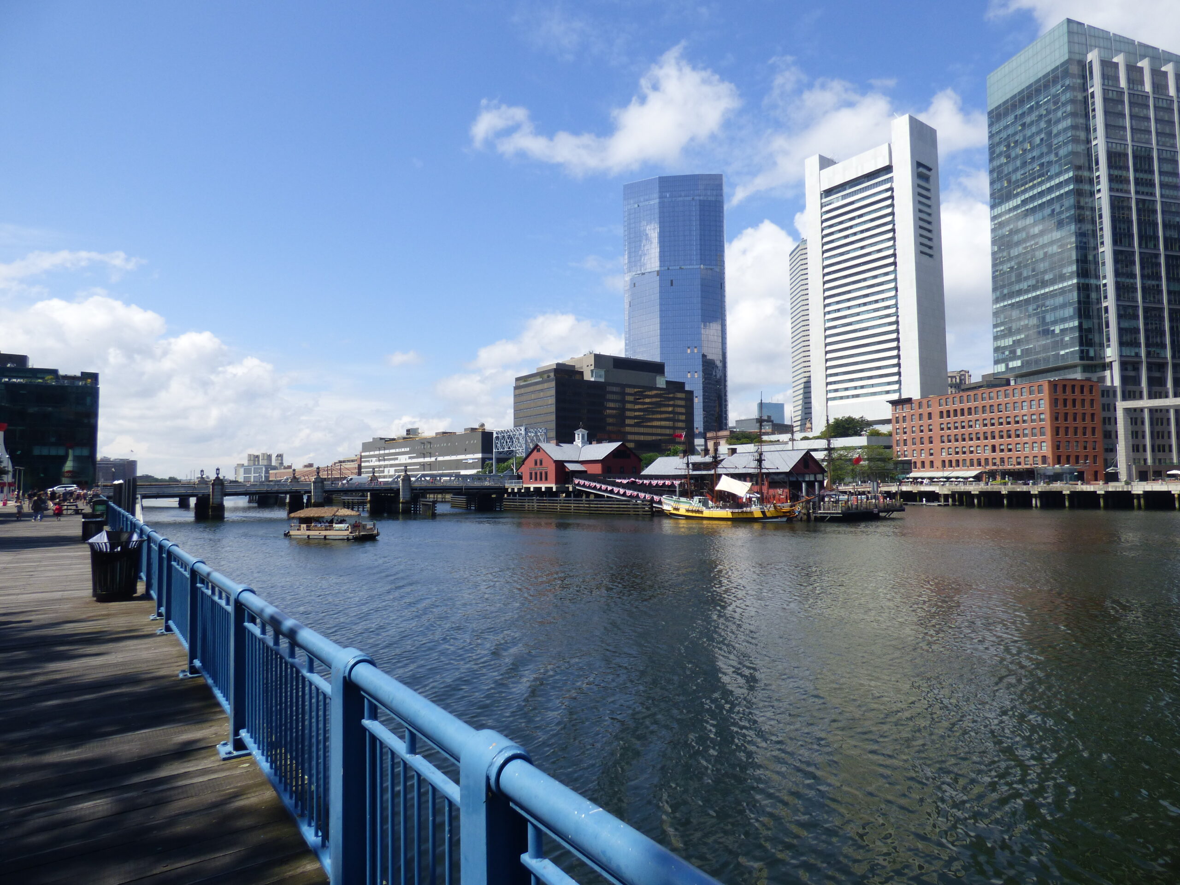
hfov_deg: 81.7
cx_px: 590
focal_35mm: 20
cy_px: 442
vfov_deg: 66.0
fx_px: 682
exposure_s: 1/1600
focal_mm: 3.58
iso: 100
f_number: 2.8
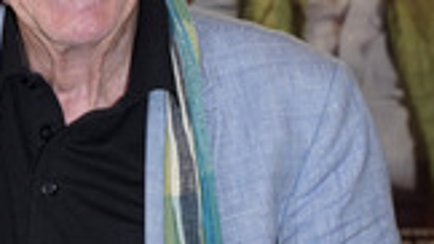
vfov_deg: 8.0
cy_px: 80
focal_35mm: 152
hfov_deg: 13.9
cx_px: -33
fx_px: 1749
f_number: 5.6
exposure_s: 1/100
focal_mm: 52
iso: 2000
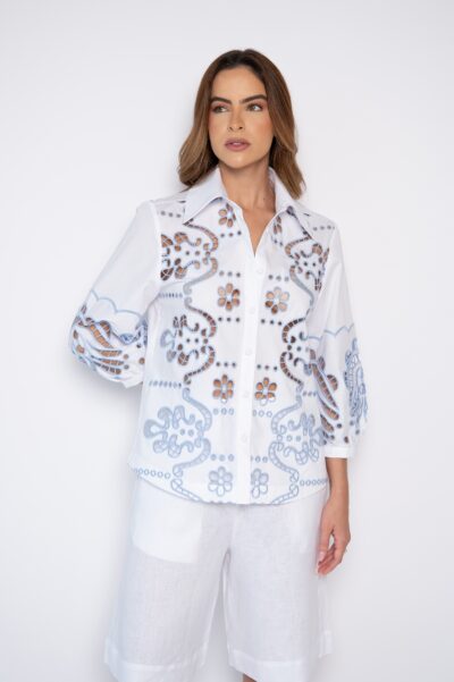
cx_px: 227
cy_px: 341
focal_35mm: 56
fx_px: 1060
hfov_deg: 24.2
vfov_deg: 35.7
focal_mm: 56
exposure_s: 1/160
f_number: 3.5
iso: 250
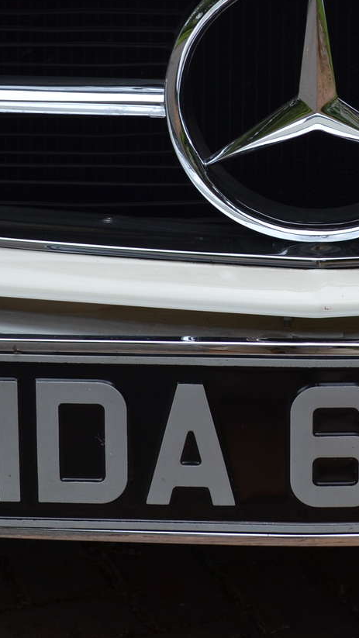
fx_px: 1421
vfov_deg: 25.1
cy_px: 183
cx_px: 364
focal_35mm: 84
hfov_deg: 14.2
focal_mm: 22
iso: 100
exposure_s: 1/200
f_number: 7.1
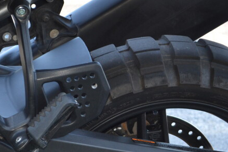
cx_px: 117
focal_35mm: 225
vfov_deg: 6.1
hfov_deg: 9.1
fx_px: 1428
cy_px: 188
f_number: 5.6
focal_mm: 55
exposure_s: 1/125
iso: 280
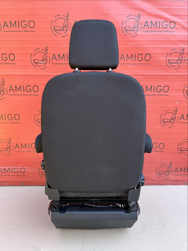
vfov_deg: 67.3
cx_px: 94
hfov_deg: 53.1
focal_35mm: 26
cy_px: 126
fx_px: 188
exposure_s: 1/121
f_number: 1.6
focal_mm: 5.1
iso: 50
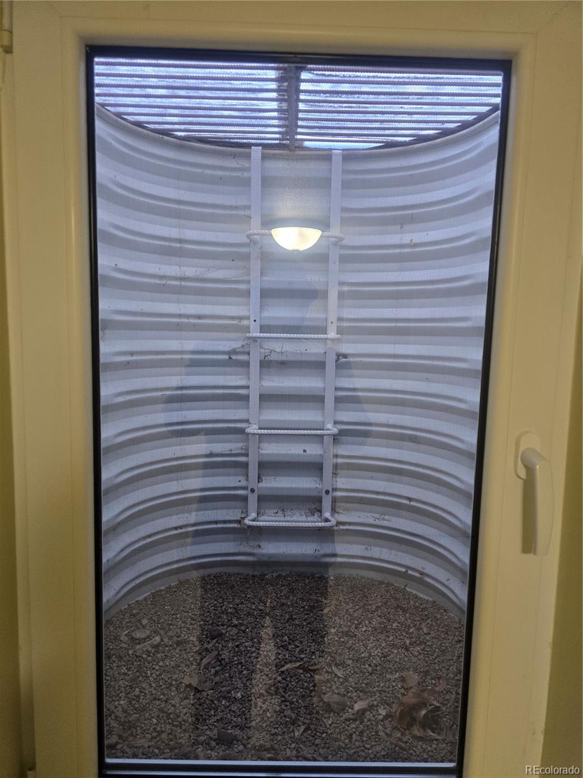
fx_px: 516
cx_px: 292
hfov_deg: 58.9
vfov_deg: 73.9
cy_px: 389
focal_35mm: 23
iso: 250
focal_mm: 6.3
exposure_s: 1/120
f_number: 1.7
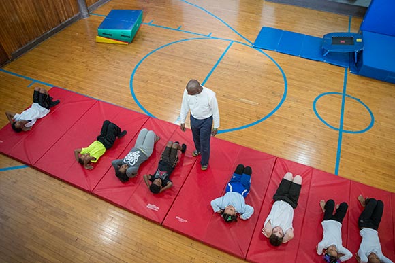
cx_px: 198
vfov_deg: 53.2
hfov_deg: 73.7
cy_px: 132
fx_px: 263
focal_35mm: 24
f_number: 2.8
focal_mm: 24
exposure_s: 1/250
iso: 6400
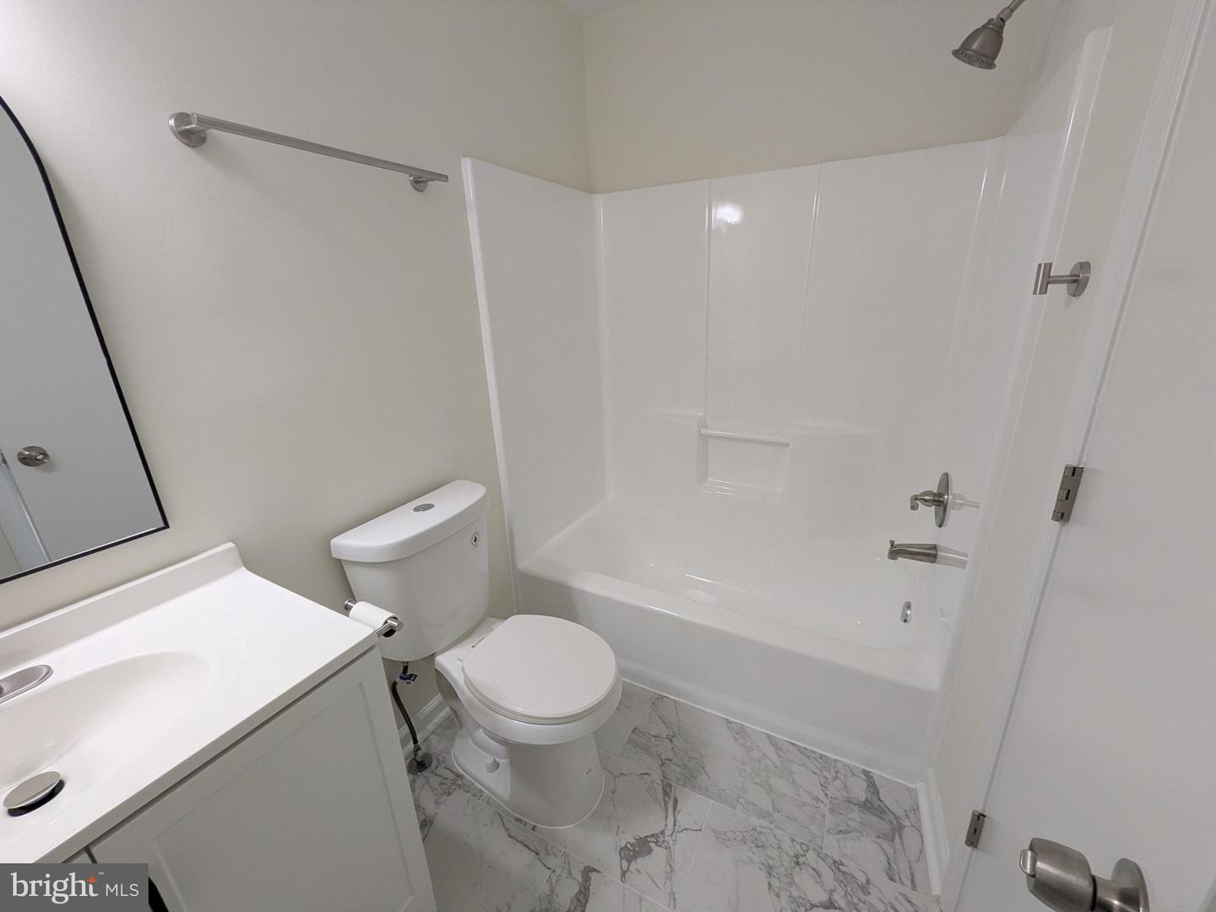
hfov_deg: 102.1
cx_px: 608
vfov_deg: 85.7
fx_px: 492
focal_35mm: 14
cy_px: 456
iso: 160
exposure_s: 1/120
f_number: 2.2
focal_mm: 1.83
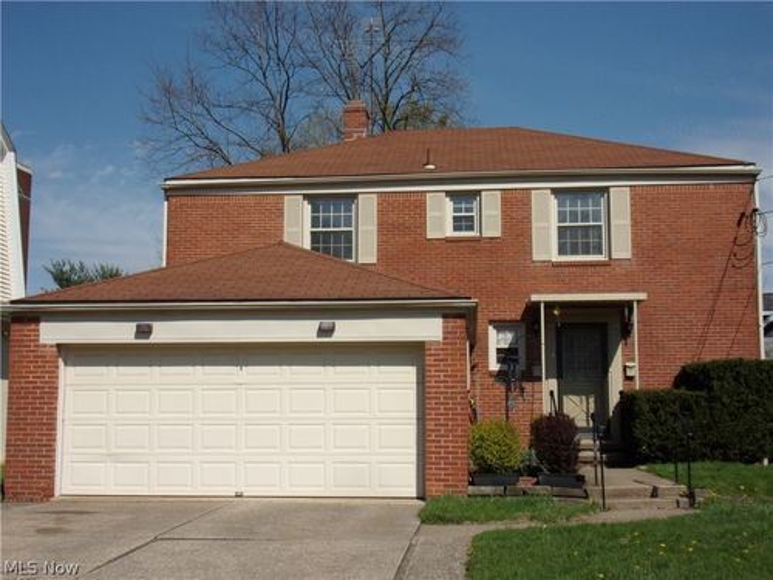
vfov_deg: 36.8
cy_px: 290
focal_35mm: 39
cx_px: 386
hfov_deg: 47.9
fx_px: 871
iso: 80
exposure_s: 1/1300
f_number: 3.9
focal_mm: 7
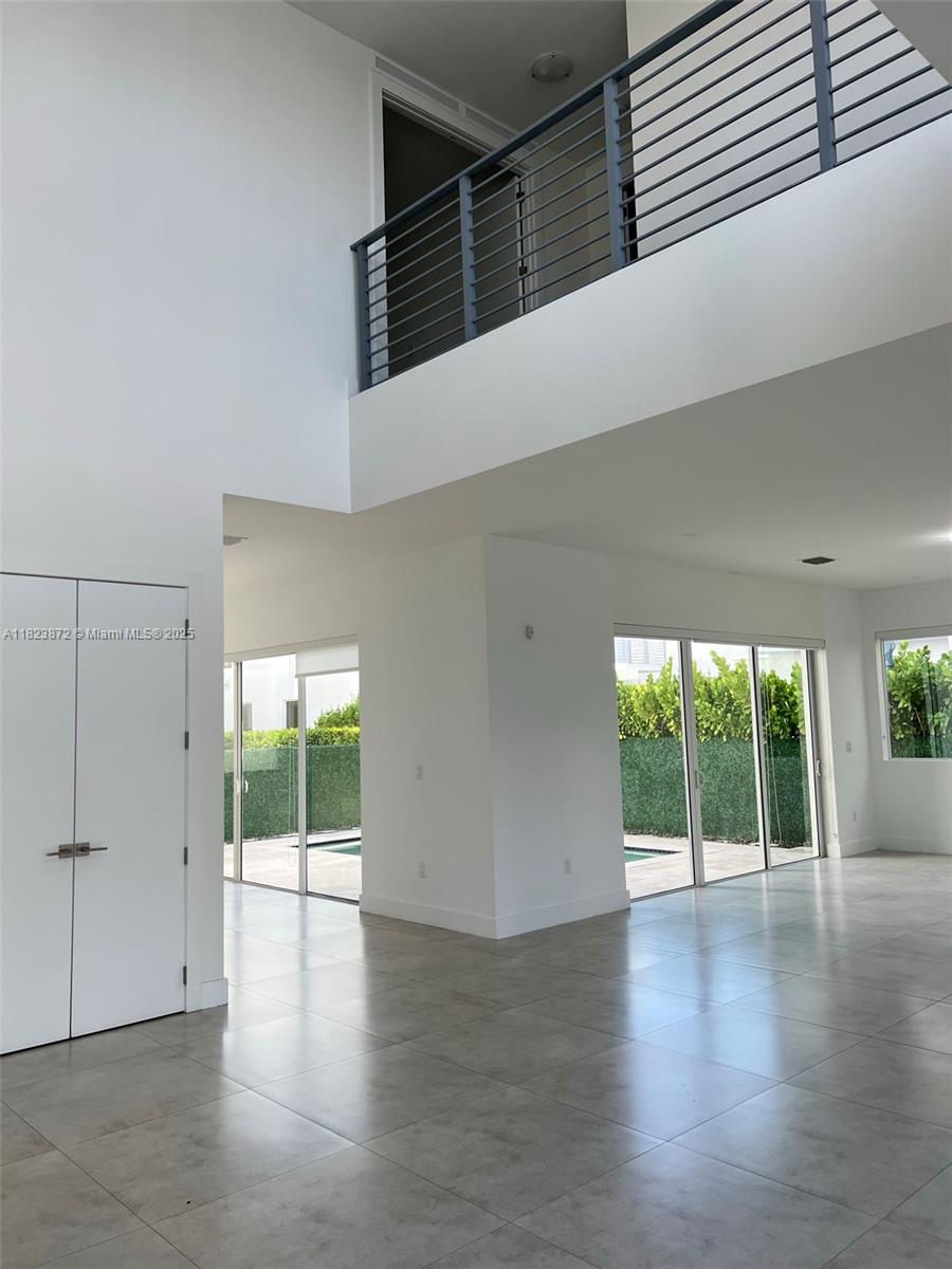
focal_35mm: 26
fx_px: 953
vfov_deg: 67.3
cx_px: 476
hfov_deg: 53.1
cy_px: 634
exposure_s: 1/120
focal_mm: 5.7
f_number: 1.5
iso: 64
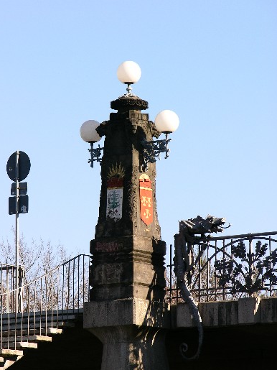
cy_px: 187
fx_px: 3288
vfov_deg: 6.4
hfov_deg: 4.8
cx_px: 127
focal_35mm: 308
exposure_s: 1/153
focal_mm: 67.7
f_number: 5.9
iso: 50
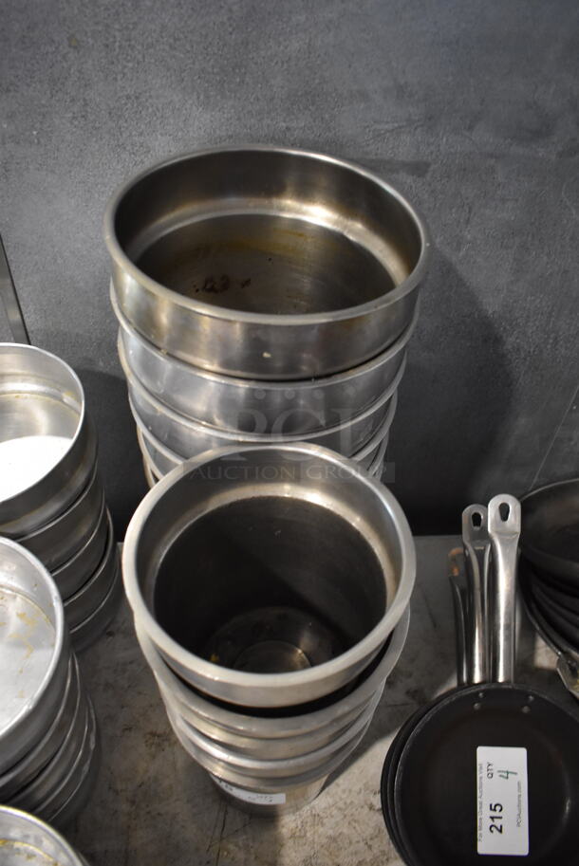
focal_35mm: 27
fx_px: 650
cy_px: 433
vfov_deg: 67.3
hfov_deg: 48.0
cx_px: 290
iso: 2200
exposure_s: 1/125
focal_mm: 18
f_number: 3.5
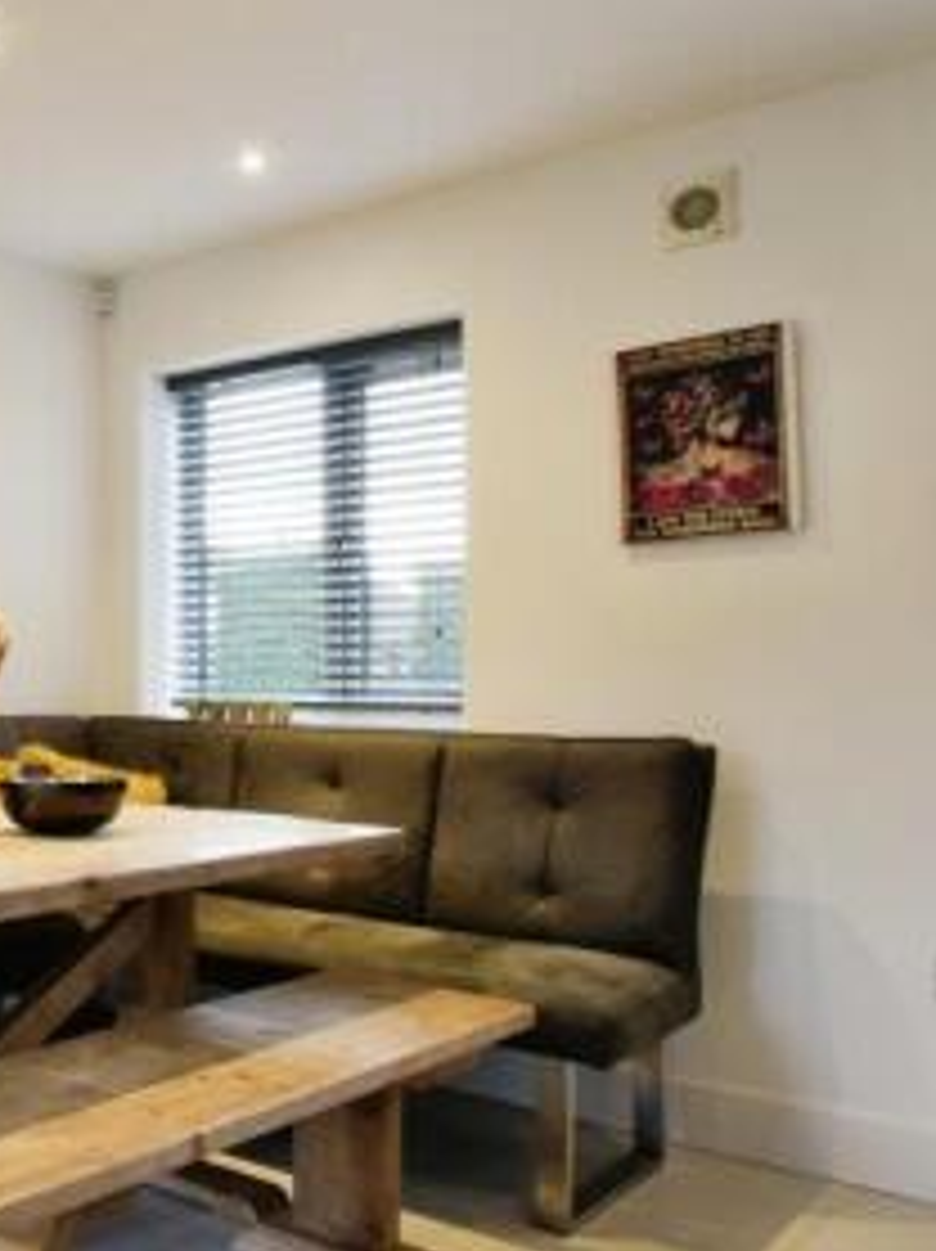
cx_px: -142
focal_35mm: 34
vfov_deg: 54.0
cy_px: 655
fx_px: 1228
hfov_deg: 34.7
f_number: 8
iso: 640
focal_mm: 10
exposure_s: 1/10
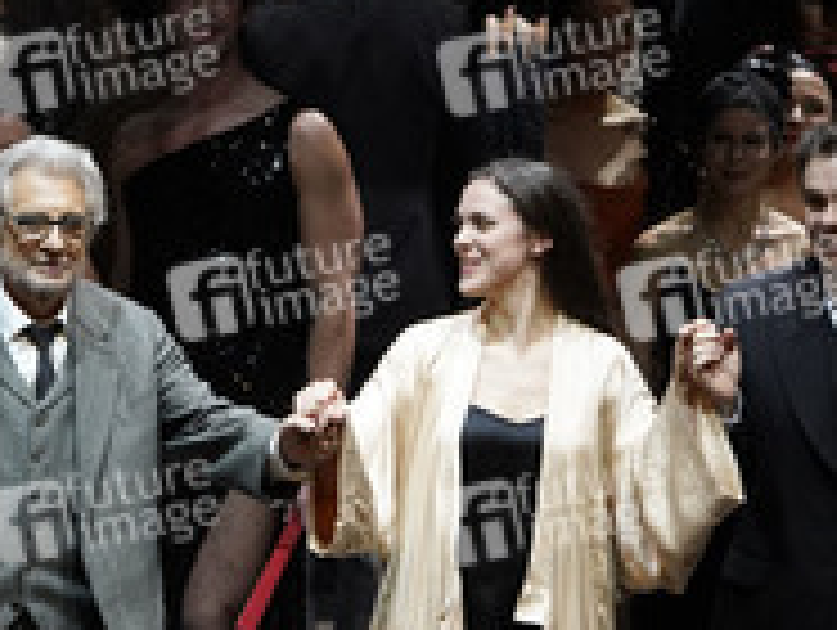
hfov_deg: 4.3
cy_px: 626
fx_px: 11258
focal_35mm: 465
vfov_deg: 3.2
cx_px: 164
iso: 3200
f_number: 5.6
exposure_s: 1/320
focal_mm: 200
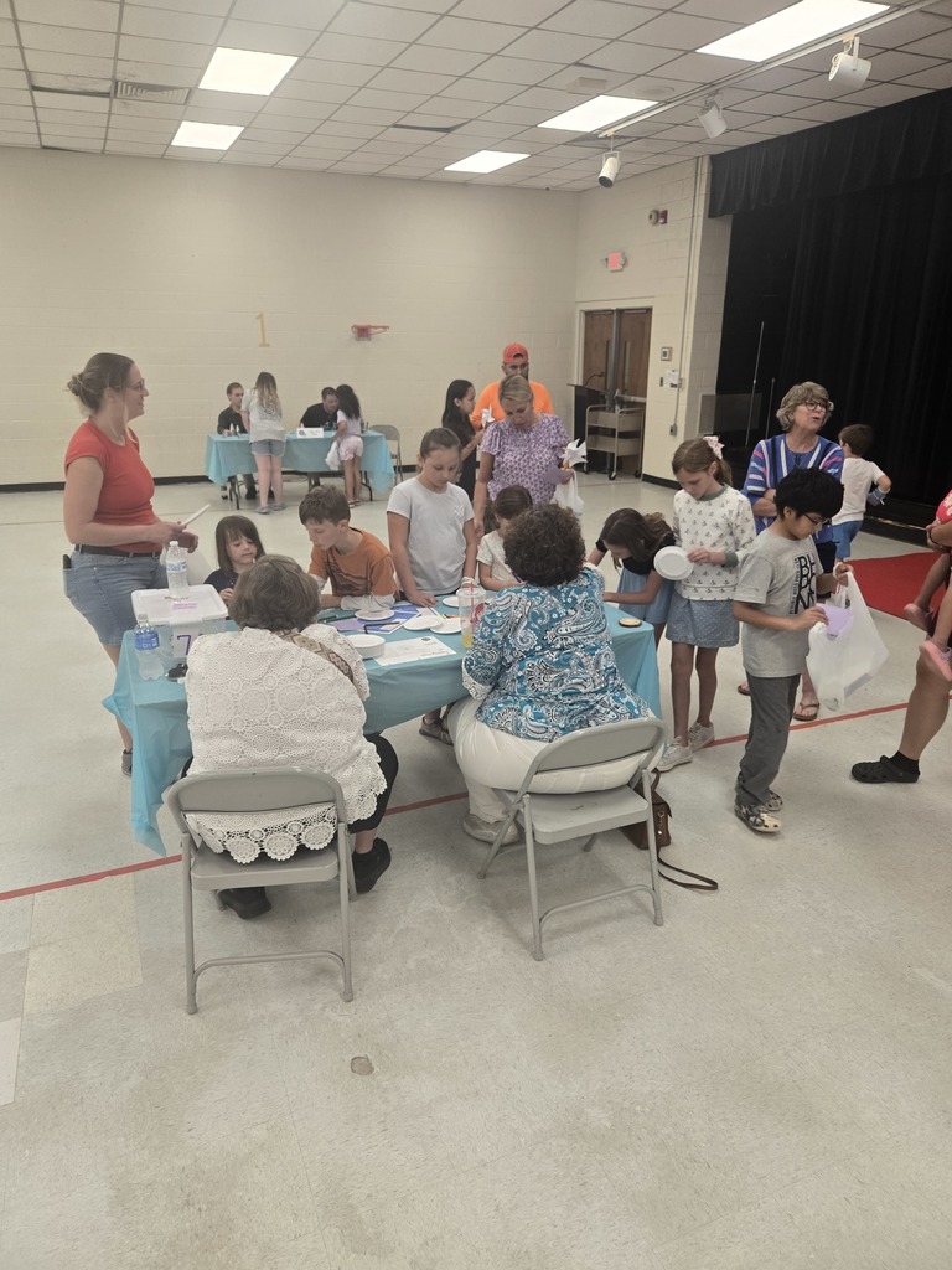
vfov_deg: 73.9
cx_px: 476
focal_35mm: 23
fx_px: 843
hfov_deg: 58.9
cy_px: 635
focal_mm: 5.4
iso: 125
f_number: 1.8
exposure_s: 1/180
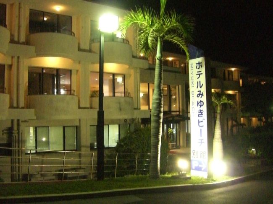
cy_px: 102
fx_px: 300
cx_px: 136
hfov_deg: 49.0
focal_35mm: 38
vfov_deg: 37.7
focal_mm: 6.2
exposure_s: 1/25
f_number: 2.7
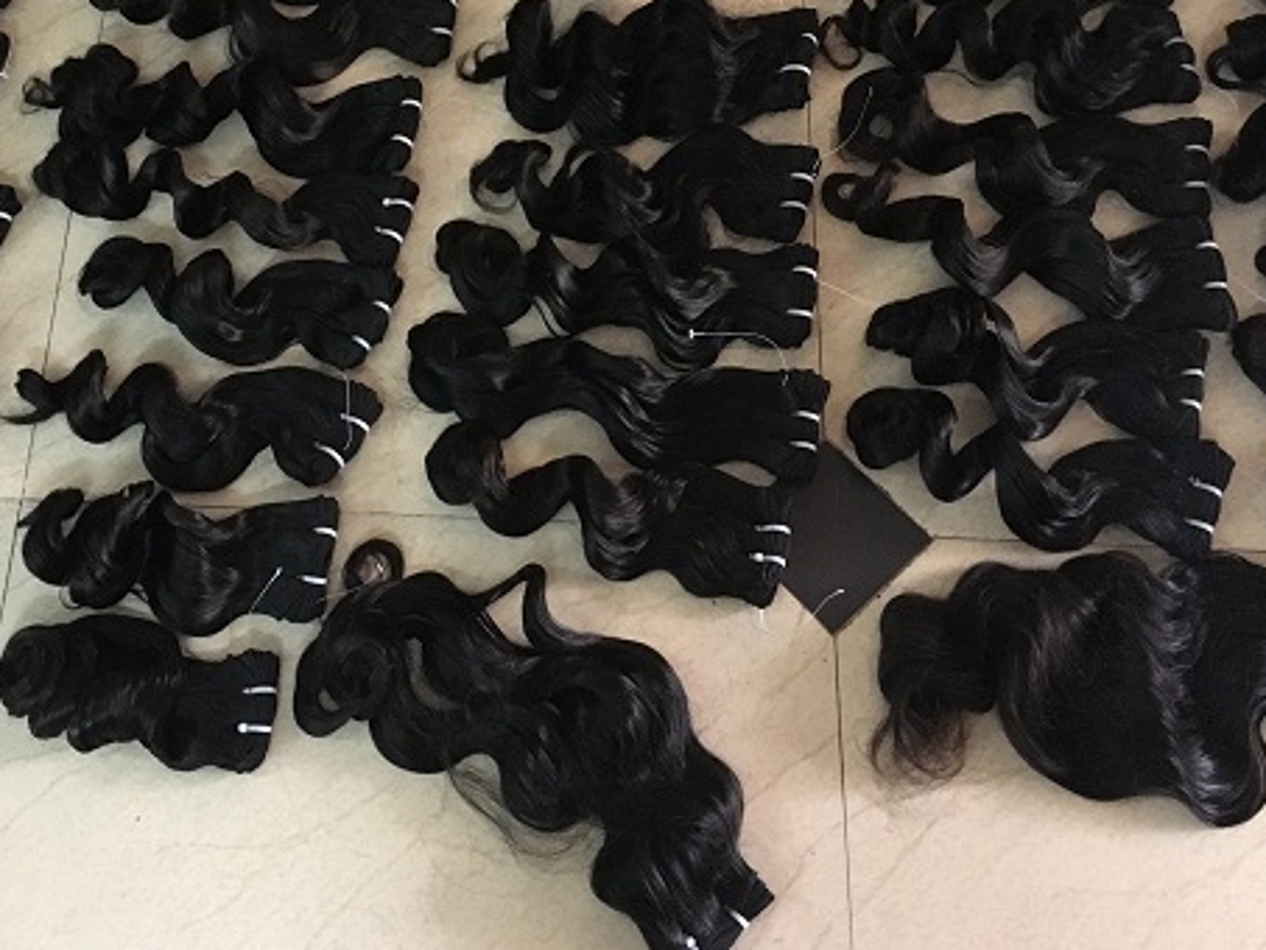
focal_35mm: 41
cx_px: 461
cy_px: 327
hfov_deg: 45.3
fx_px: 1500
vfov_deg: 34.9
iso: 320
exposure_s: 1/17
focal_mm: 4.15
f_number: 2.2
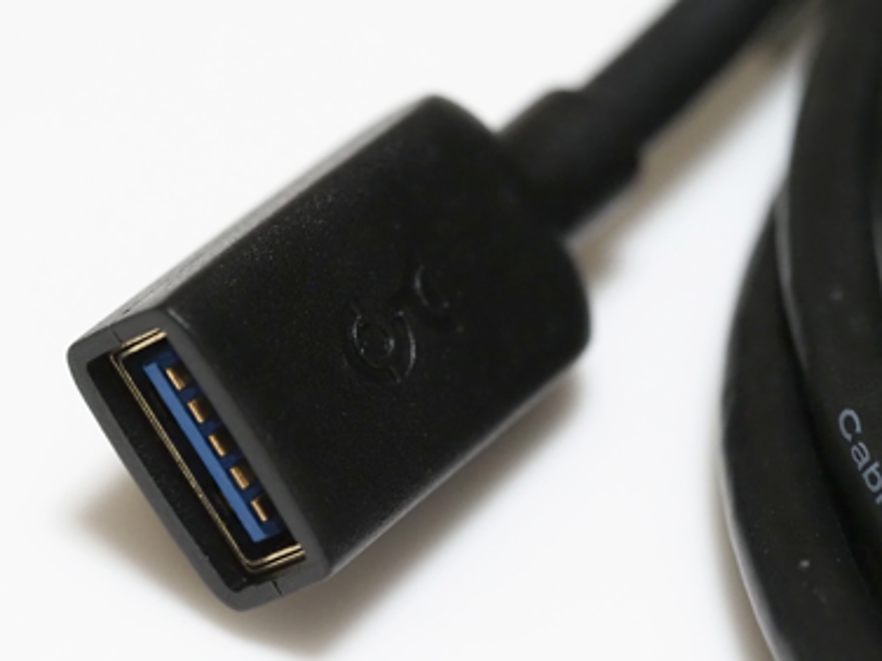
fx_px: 3898
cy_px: 375
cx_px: 361
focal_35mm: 153
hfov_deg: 12.9
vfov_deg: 9.7
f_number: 4
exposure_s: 1/125
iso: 4000
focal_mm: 60
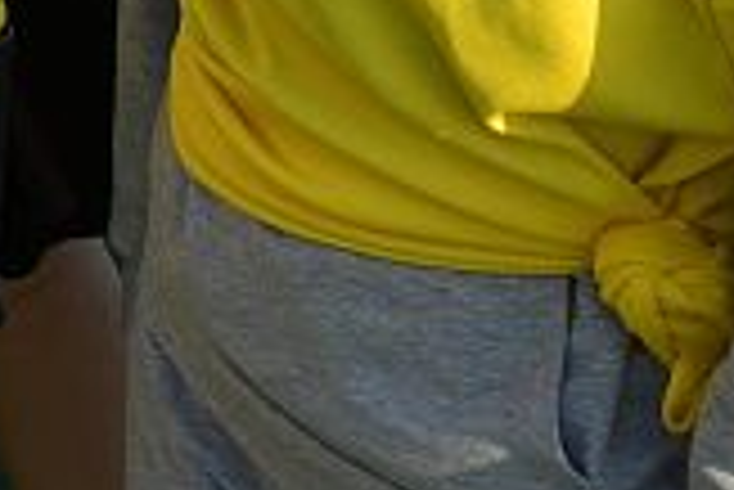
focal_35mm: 191
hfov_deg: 9.3
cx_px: -1157
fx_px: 3898
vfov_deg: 6.4
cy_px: -1182
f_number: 10
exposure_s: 1/400
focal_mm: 26
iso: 400
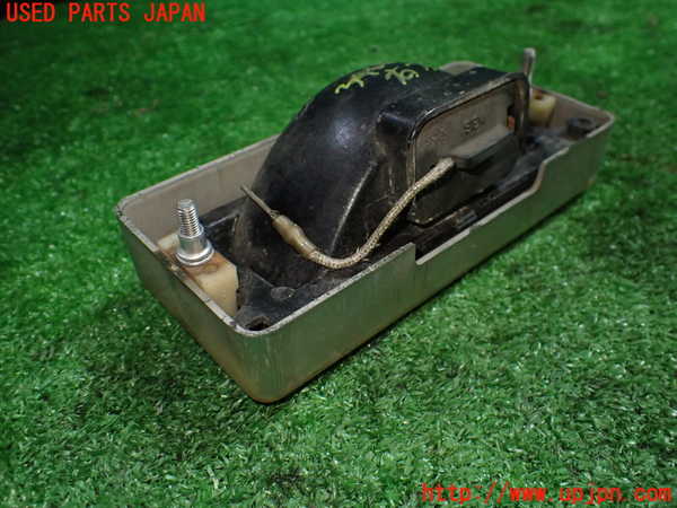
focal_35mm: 30
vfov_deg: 46.8
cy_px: 254
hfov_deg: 60.0
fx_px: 587
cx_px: 338
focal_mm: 5.4
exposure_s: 1/125
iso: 640
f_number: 2.3
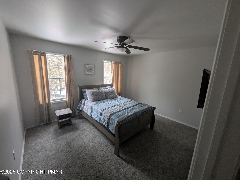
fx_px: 97
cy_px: 90
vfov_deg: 85.7
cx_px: 120
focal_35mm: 14
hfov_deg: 102.1
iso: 139
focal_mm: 1.83
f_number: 2.2
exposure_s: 1/20
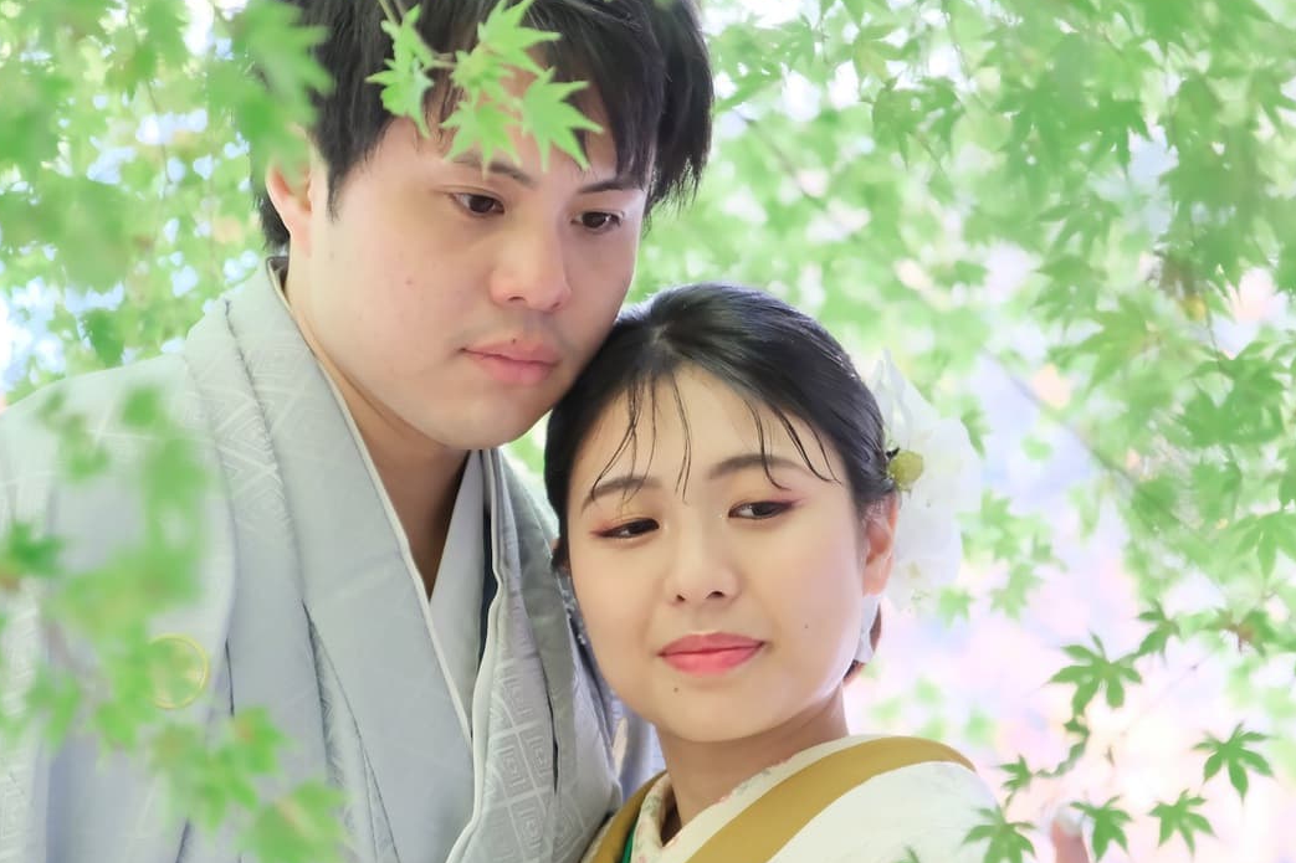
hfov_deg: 14.2
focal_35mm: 145
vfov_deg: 9.5
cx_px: 642
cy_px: 479
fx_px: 5219
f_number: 2.8
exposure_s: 1/250
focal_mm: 70
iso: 1600
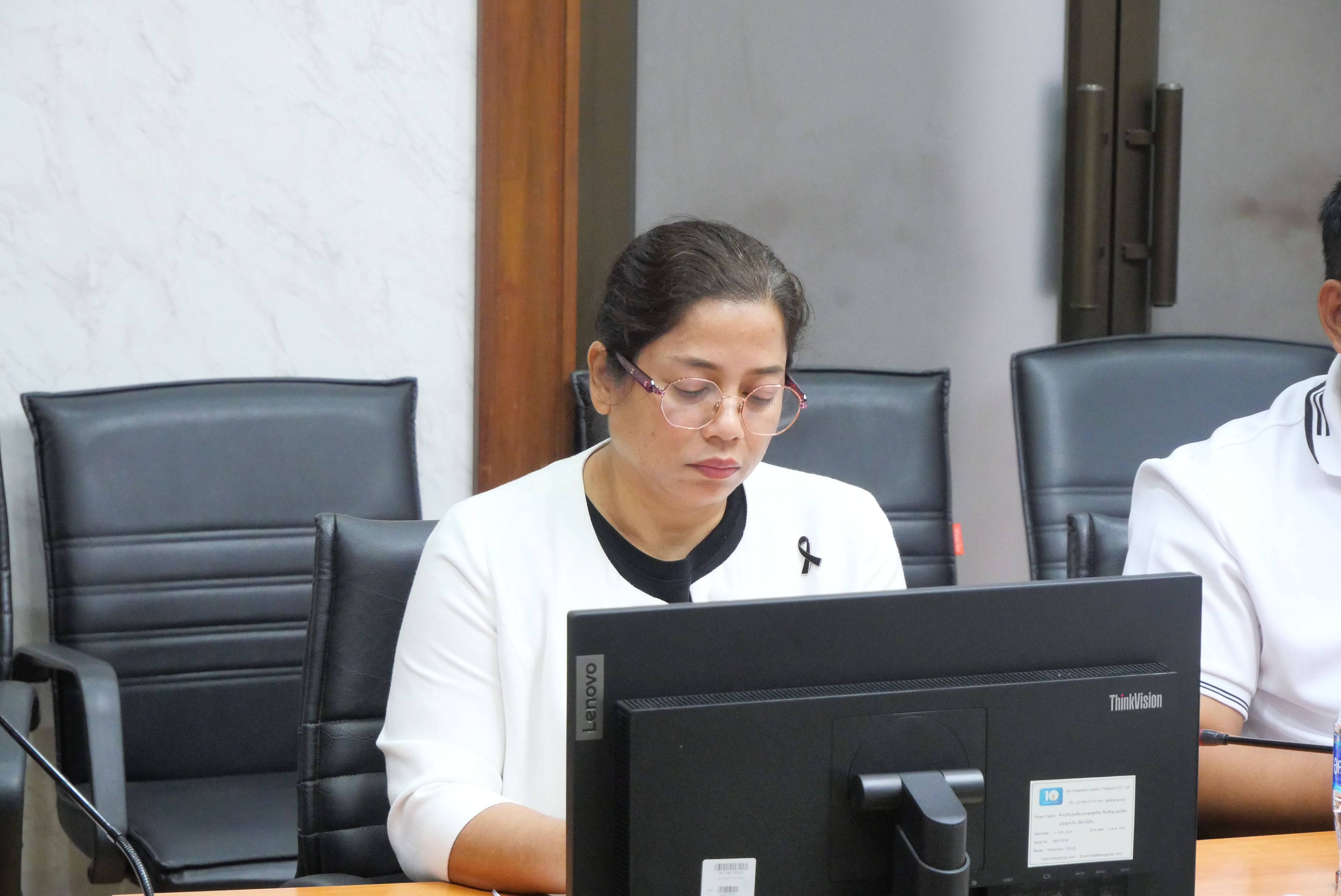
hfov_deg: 16.5
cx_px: 670
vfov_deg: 11.1
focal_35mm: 124
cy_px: 448
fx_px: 4622
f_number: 5.6
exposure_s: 1/30
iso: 3200
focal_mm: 60
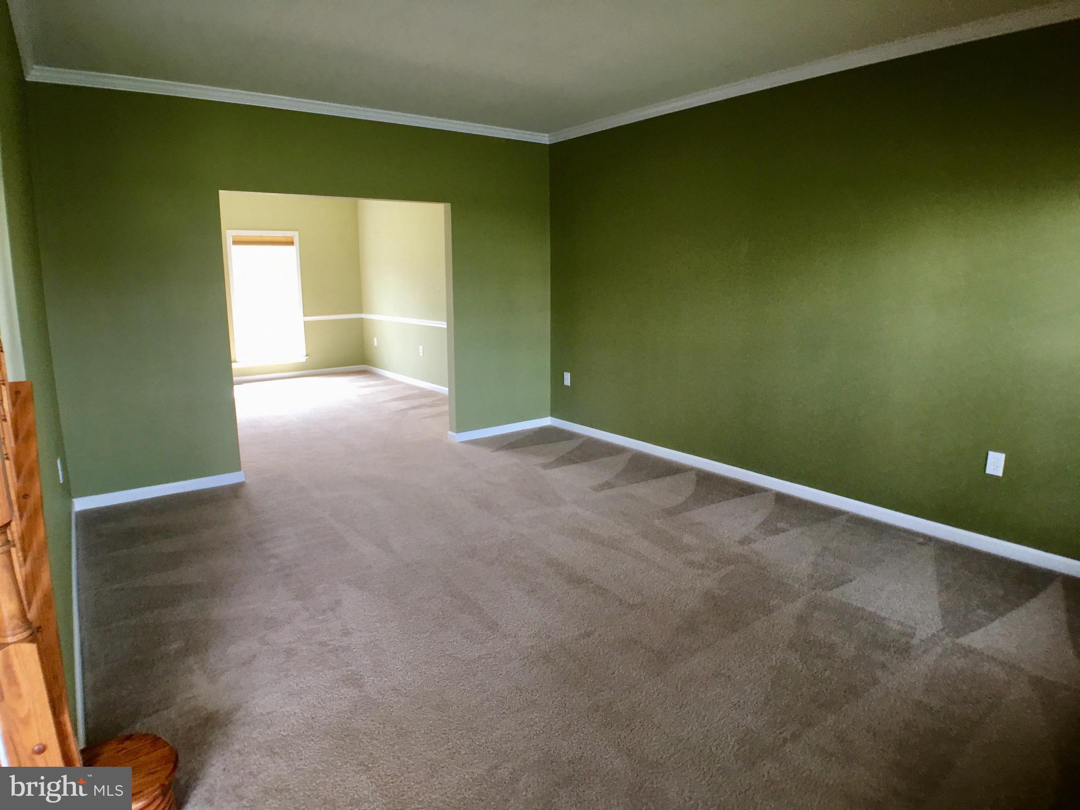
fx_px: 905
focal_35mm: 29
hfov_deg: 61.7
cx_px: 540
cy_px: 405
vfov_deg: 48.2
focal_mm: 4.15
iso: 32
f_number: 2.2
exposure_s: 1/30
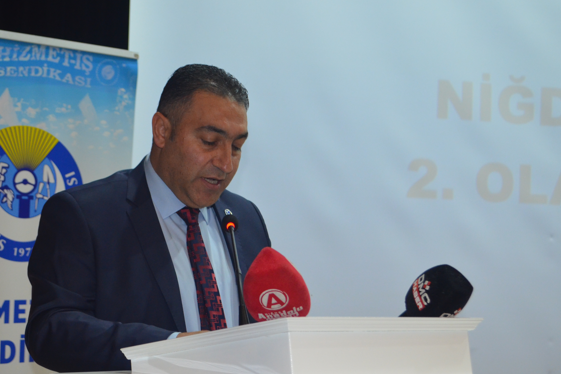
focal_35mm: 64
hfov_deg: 31.4
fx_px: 997
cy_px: 231
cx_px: 245
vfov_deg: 21.2
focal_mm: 32
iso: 1250
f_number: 4.8
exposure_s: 1/60
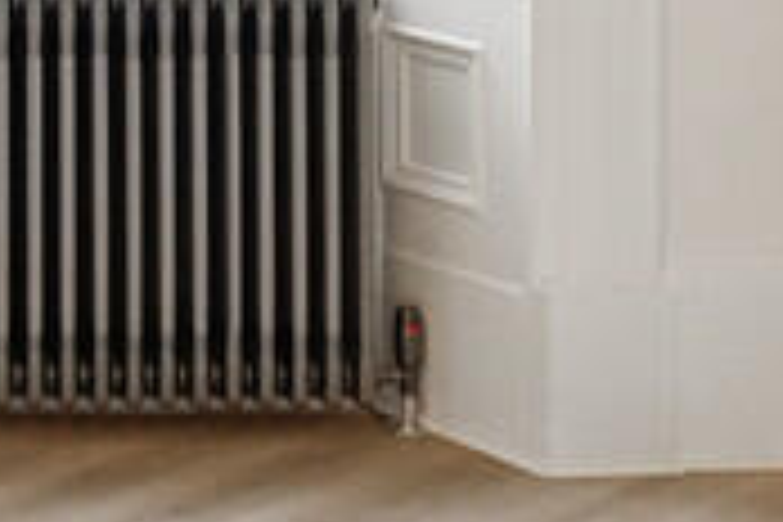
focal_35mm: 177
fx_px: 3849
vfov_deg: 7.4
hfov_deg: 10.5
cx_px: -864
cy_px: -641
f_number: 5.6
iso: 500
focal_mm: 20
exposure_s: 1/60
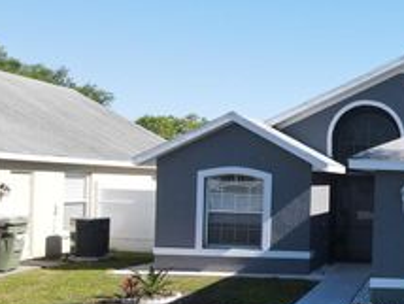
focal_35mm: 56
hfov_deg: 30.5
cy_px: 199
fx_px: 654
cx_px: 449
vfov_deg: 26.0
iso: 100
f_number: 2.8
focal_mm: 4.5
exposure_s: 1/400
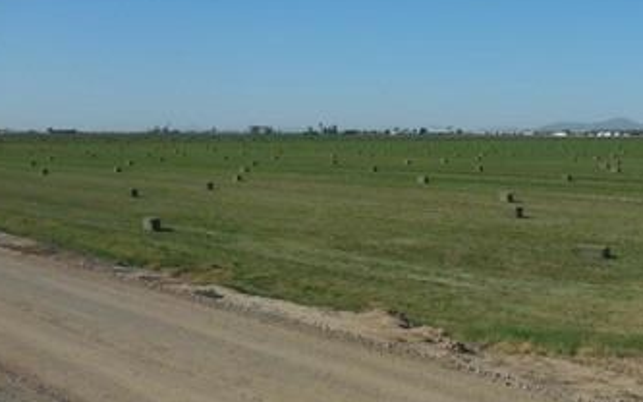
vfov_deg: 25.3
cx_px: 562
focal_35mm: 51
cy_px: 218
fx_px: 894
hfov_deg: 37.3
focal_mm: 4.5
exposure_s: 1/800
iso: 125
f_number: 6.6
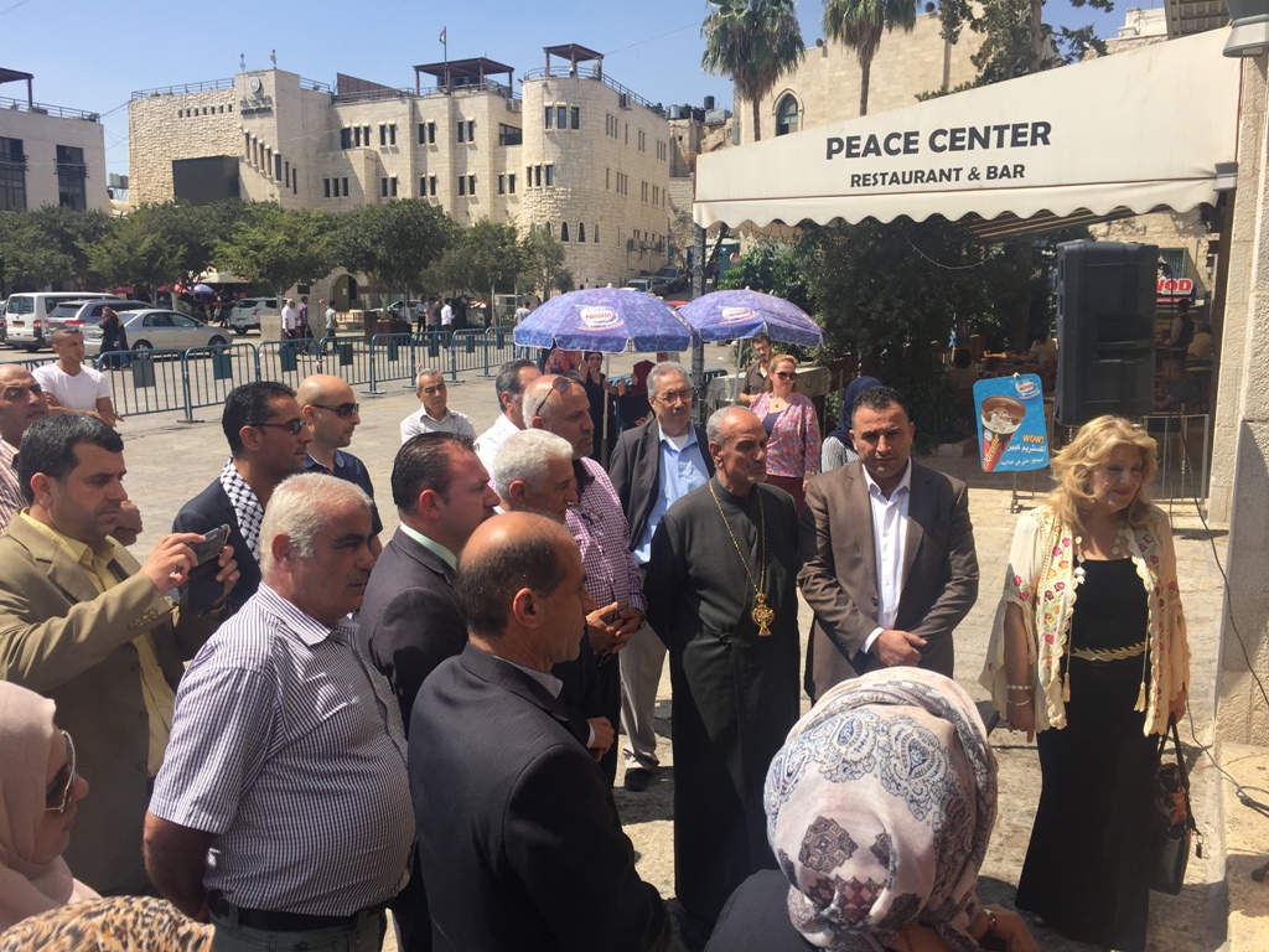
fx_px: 1063
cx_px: 634
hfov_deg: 61.7
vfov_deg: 48.2
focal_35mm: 29
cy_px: 476
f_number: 2.2
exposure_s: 1/1799
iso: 32
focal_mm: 4.15
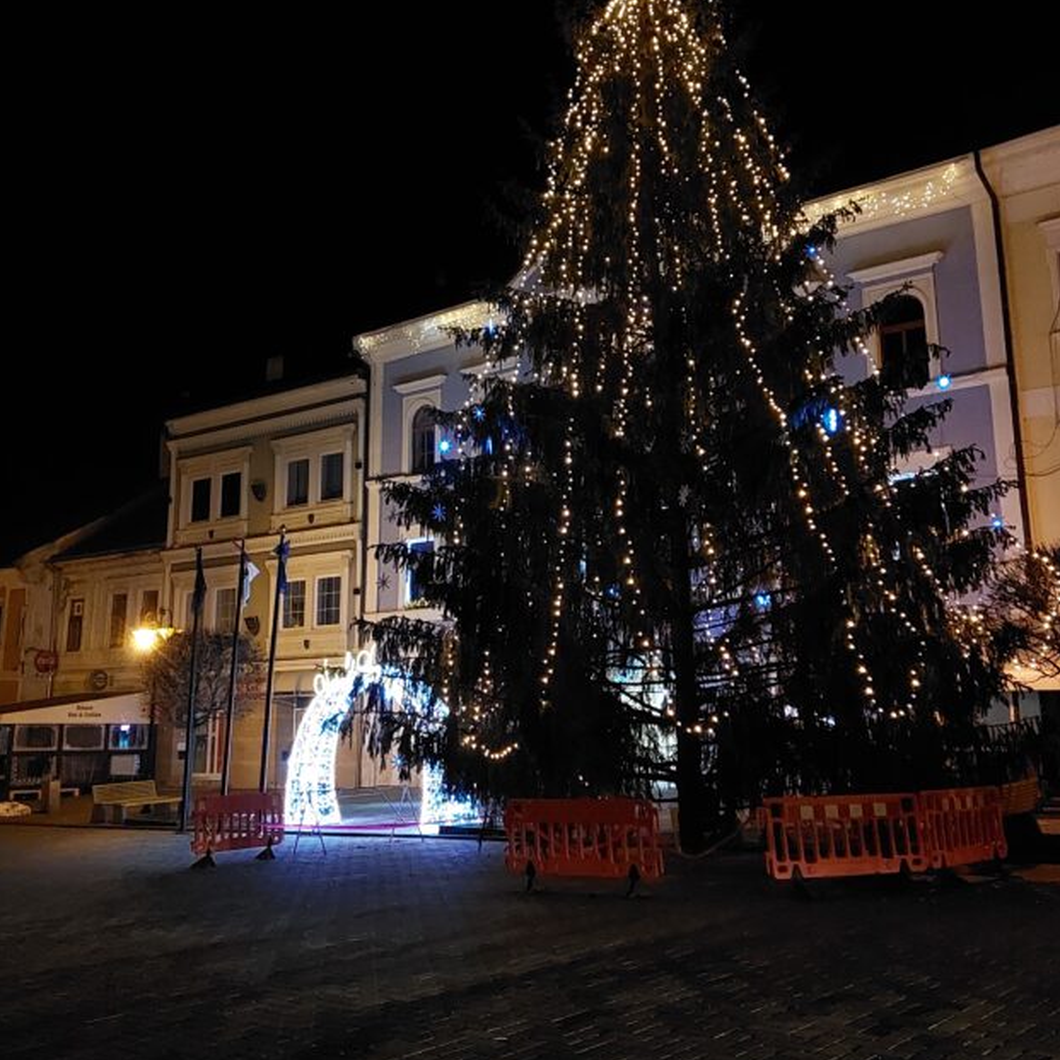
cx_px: 435
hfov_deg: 47.0
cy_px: 427
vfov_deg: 47.0
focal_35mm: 35
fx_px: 1213
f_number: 1.8
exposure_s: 1/25
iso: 1250
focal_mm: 5.2
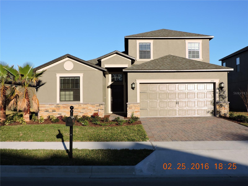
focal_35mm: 40
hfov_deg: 46.8
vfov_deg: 36.0
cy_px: 93
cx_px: 124
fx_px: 287
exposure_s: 1/1000
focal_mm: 7.1
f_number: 3.3
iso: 100
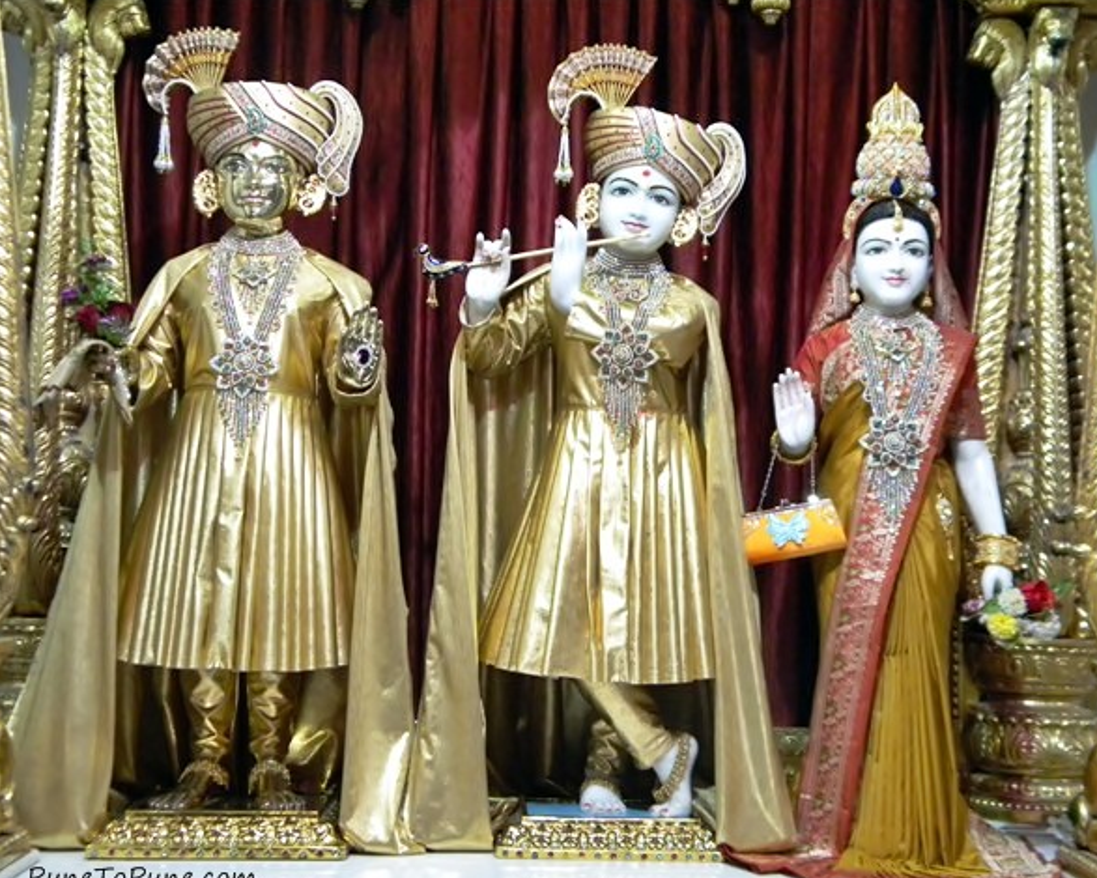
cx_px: 581
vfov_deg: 30.3
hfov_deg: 37.3
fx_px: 1624
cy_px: 441
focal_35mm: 50
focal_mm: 8.6
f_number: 3.9
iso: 400
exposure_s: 1/45.6
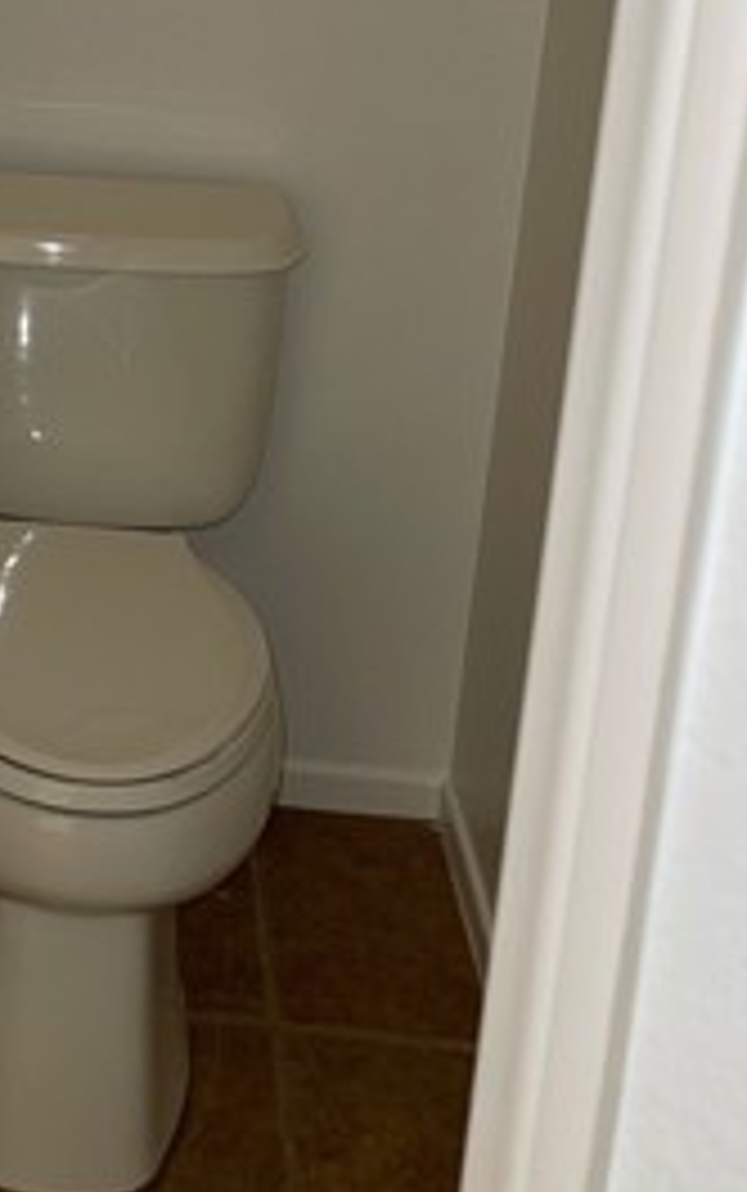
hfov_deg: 19.2
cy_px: 162
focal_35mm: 64
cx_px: -153
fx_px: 2081
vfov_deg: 30.8
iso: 40
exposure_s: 1/36
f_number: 1.6
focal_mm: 5.1
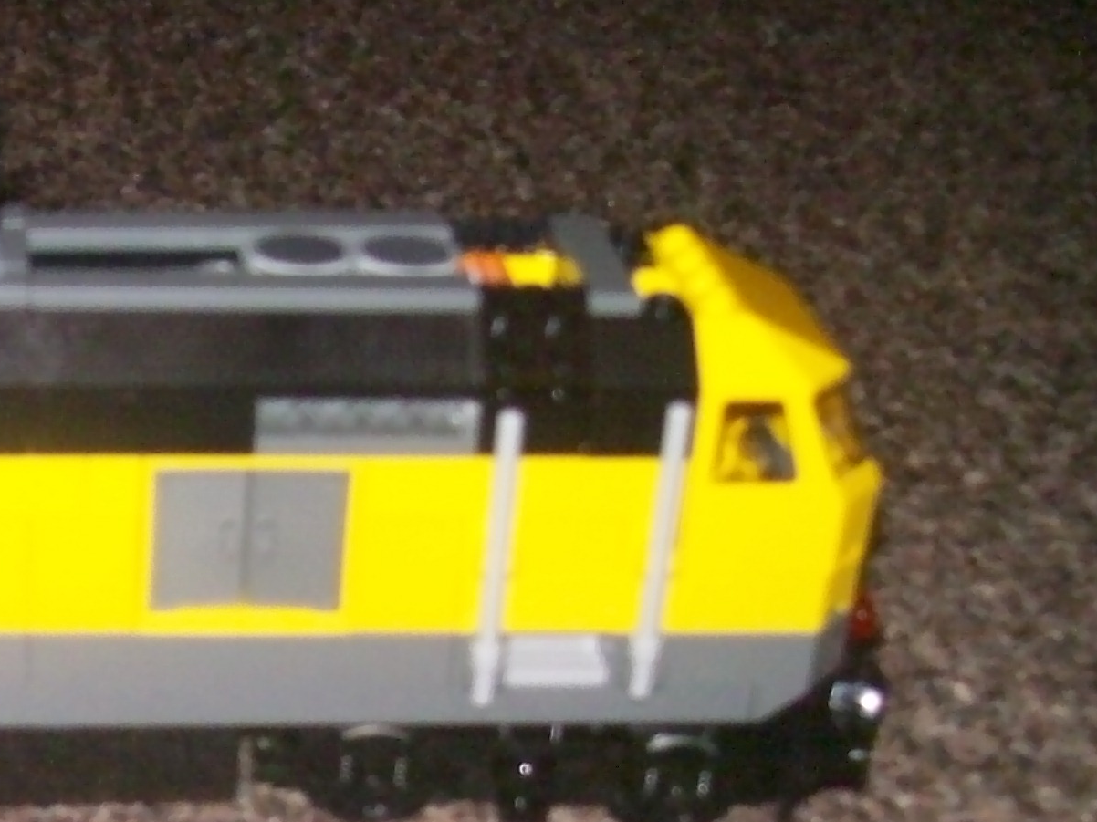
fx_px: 2440
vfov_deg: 18.9
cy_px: 664
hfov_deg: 24.1
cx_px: -37
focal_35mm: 77
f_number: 2.7
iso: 160
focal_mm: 6
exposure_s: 1/64
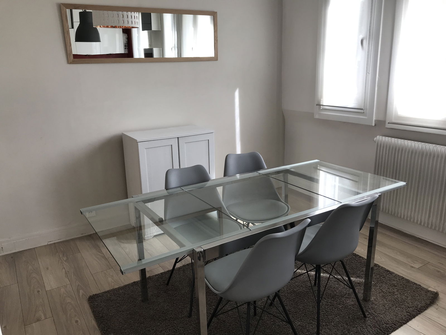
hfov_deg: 63.4
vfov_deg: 49.7
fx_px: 361
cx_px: 223
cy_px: 168
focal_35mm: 28
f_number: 1.8
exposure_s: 1/109
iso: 20
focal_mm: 3.99
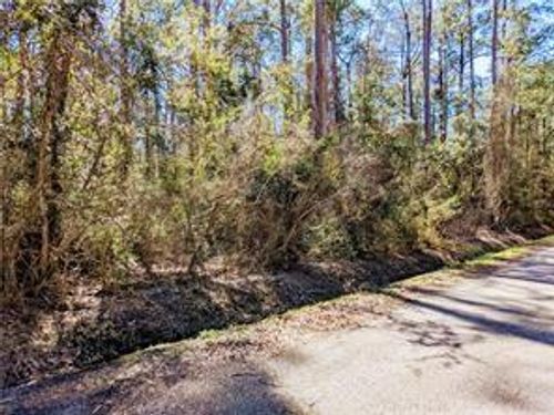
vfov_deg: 51.4
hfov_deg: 65.3
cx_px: 277
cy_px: 208
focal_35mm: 27
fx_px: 432
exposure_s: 1/978
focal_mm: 4.38
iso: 49
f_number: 1.73
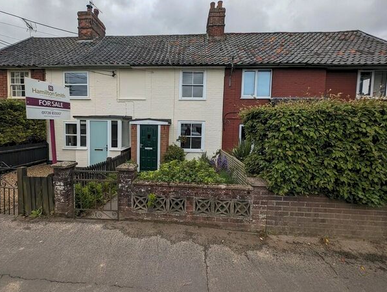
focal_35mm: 14
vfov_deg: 85.7
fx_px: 157
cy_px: 135
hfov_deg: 101.7
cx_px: 177
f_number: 1.95
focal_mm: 2.23
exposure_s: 1/1030
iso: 42
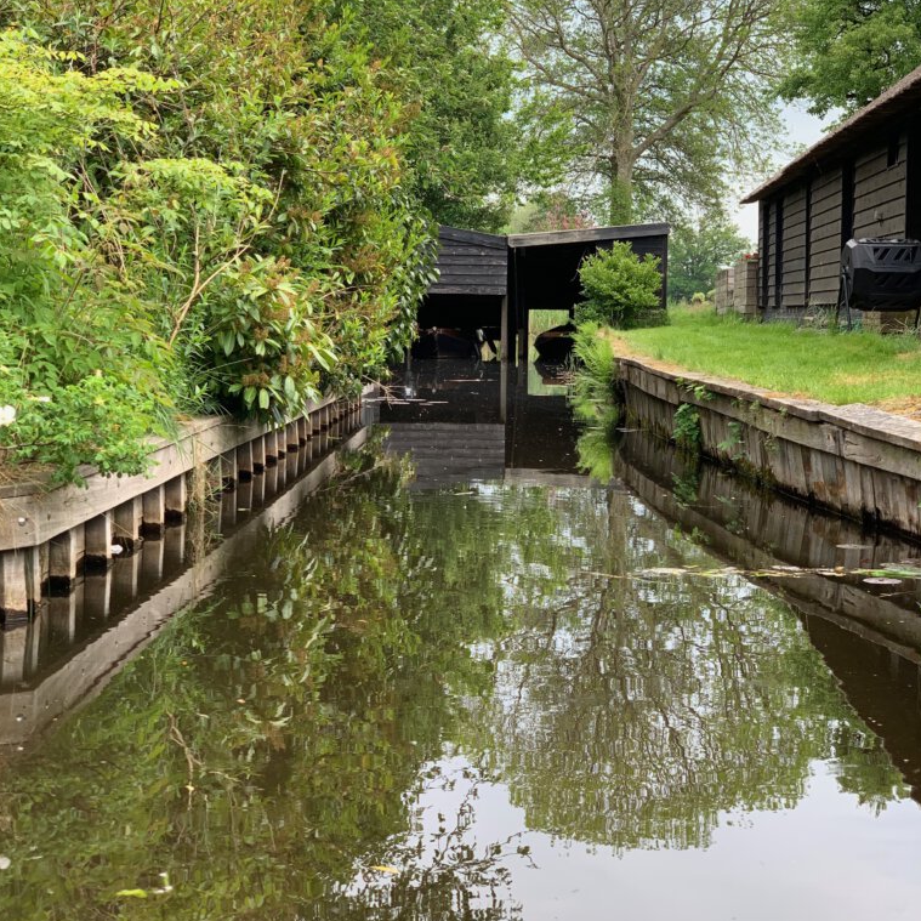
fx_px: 1866
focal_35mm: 62
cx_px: 459
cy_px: 365
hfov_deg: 27.7
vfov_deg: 27.7
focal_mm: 6
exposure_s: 1/134
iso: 16
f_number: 2.4
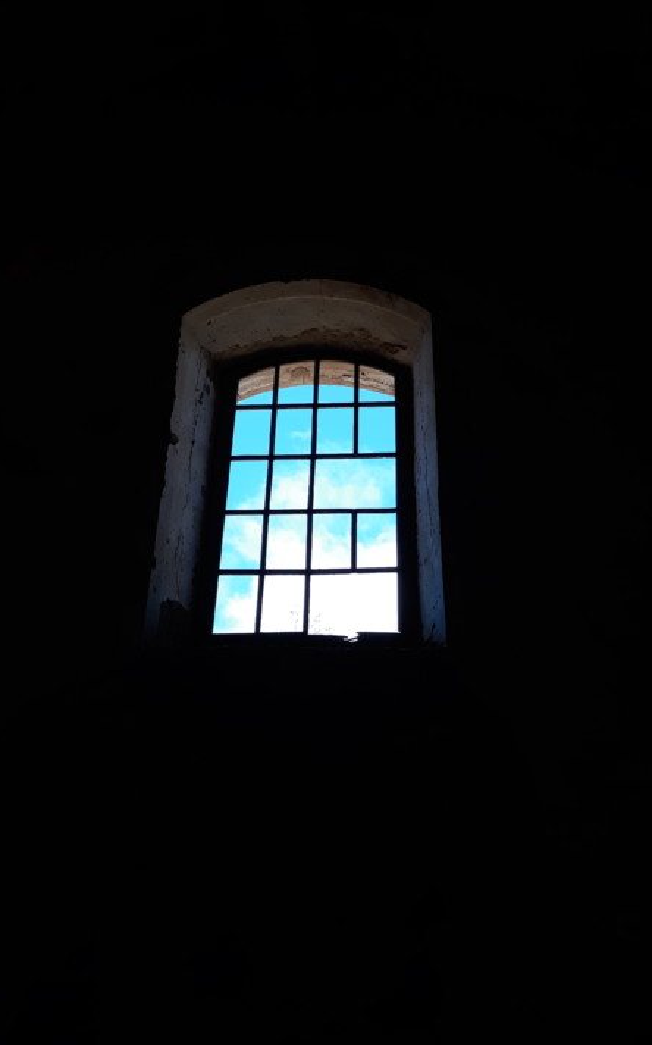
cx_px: 332
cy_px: 517
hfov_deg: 43.1
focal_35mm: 29
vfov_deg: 64.6
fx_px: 825
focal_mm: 3.71
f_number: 1.7
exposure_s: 1/439
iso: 40
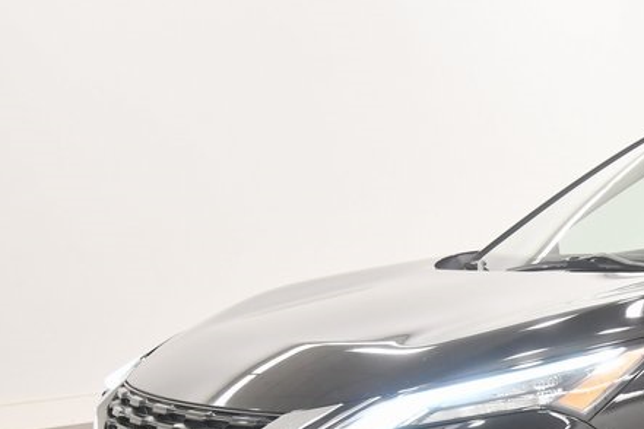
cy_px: 447
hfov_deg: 28.0
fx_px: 1163
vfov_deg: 20.2
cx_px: 723
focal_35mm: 65
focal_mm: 19
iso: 1250
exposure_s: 1/125
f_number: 5.6
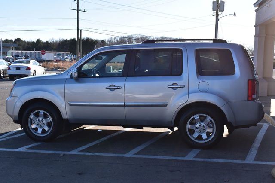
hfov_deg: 46.4
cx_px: 138
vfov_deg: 31.9
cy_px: 92
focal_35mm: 42
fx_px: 321
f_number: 11
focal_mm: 28
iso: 400
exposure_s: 1/500
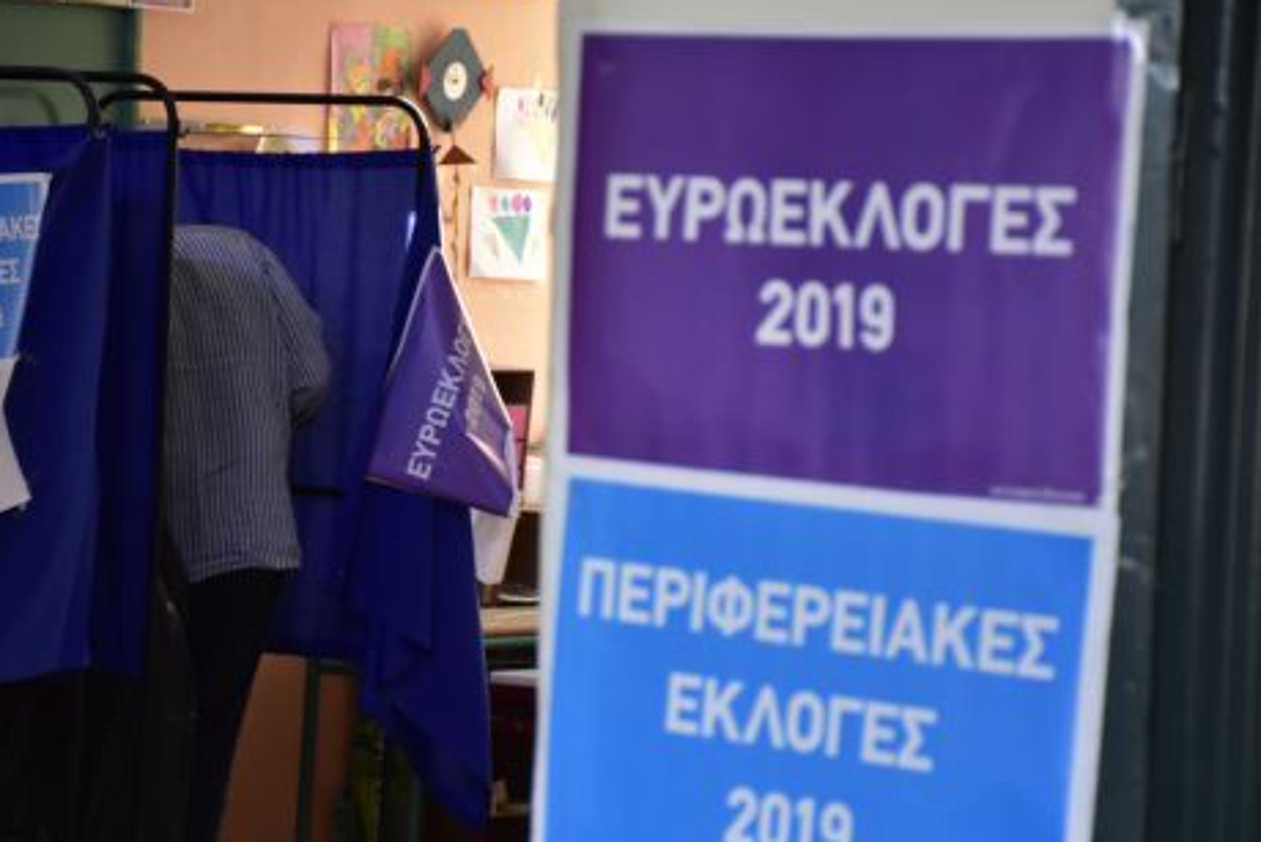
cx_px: 387
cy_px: 512
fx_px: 5851
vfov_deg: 8.2
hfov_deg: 12.3
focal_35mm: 167
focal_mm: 80
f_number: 5.3
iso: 2000
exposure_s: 1/125
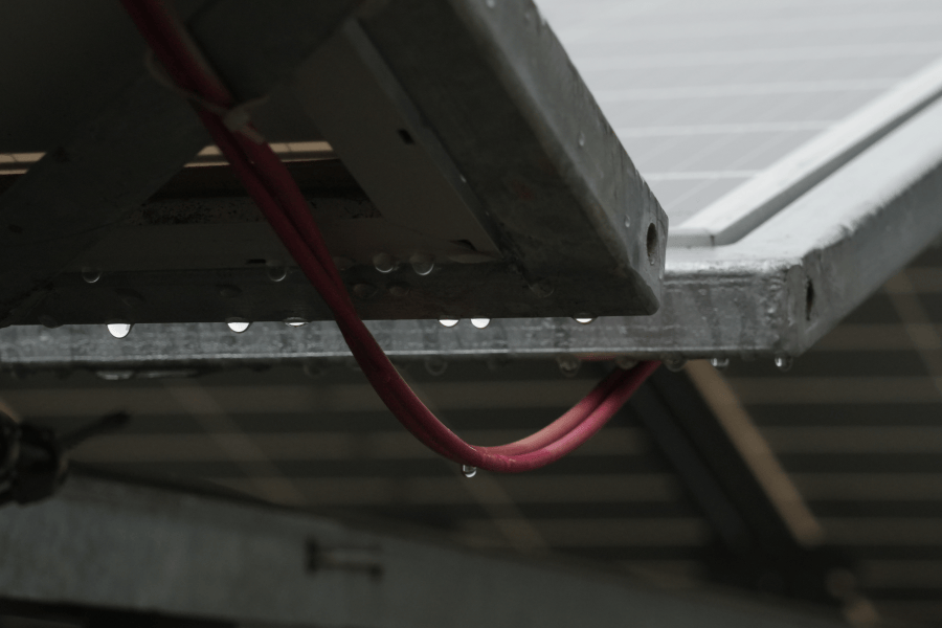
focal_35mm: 157
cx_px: 471
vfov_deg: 8.7
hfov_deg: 13.1
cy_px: 314
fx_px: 4108
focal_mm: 105
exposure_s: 1/200
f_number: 8
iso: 1600
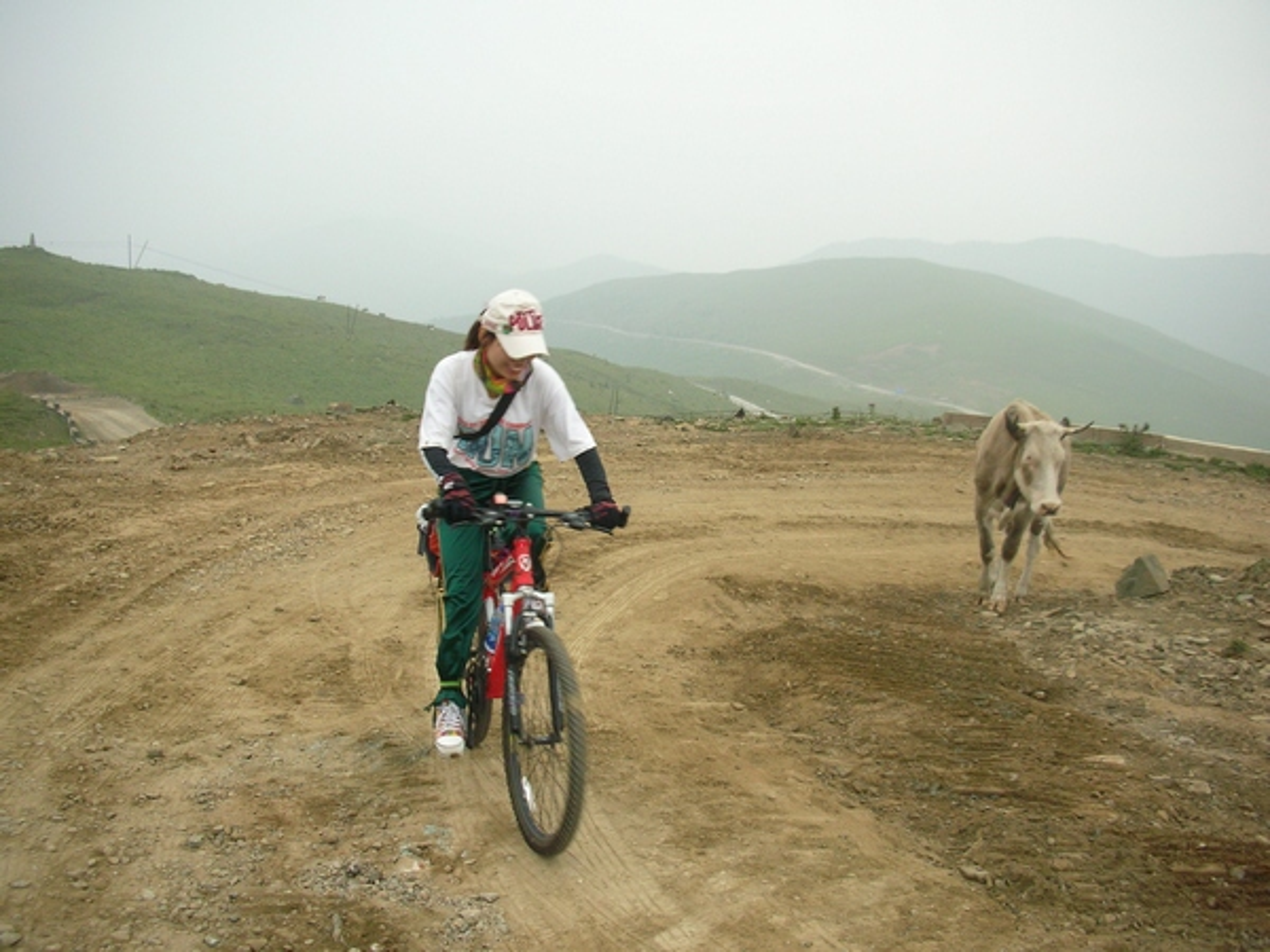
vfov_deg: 40.7
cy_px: 476
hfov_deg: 52.6
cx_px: 635
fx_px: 1284
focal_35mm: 35
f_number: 3
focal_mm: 5.8
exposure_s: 1/64
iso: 71
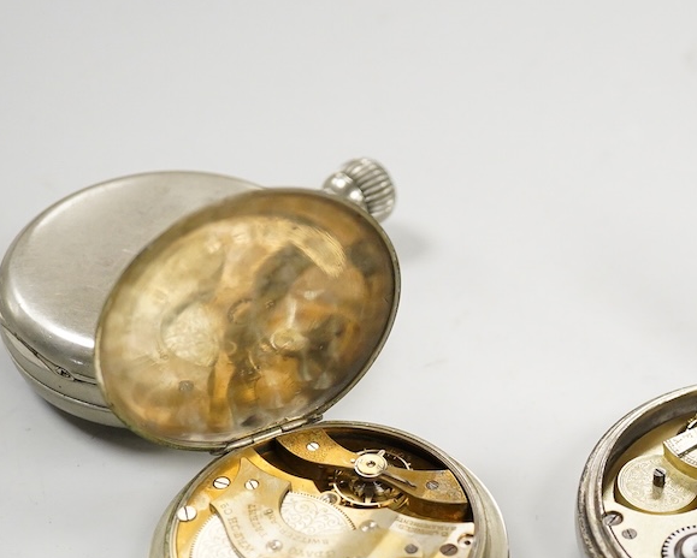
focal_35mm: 82
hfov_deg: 22.8
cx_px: 587
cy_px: 446
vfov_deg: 18.6
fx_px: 1693
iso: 2500
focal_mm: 30
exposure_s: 1/500
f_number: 3.5
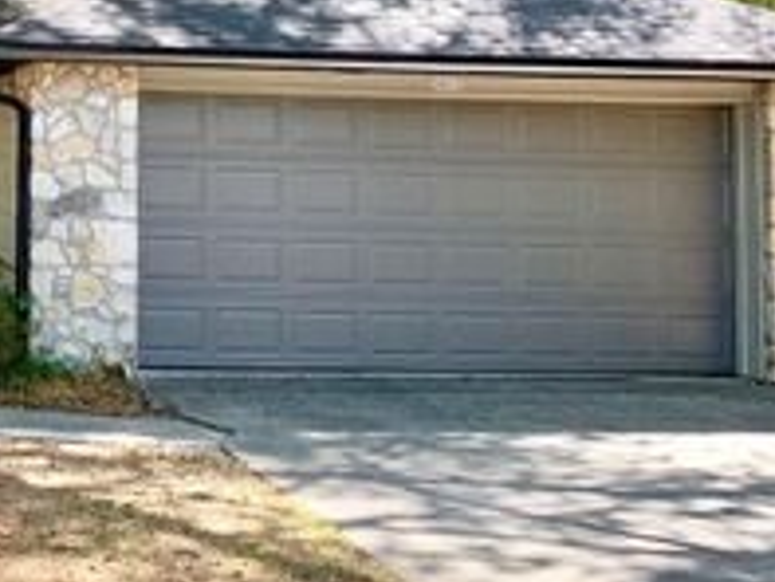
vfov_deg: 21.8
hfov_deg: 26.8
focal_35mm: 66
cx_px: -90
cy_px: 73
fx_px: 1479
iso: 25
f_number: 1.8
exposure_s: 1/244
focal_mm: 4.25
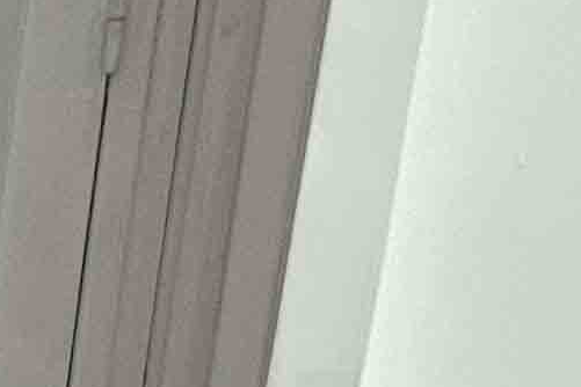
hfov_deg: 8.9
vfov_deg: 6.4
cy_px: 1251
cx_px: -1142
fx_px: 3082
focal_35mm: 191
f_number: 1.7
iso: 500
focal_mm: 6.3
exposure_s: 1/100
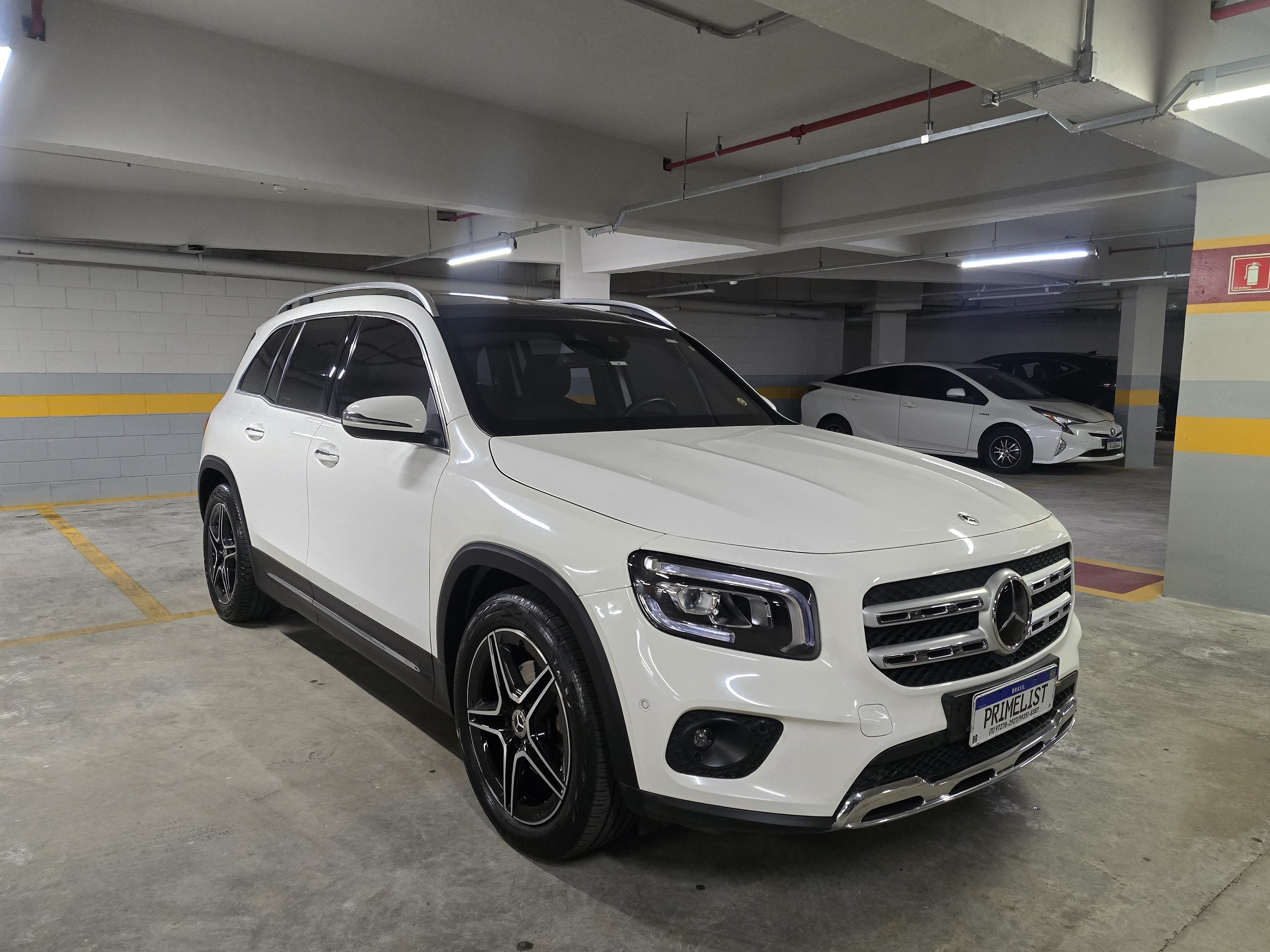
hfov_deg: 71.6
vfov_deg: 56.8
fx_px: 881
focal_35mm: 24
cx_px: 625
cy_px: 492
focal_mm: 6.3
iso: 1000
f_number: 1.7
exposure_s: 1/120
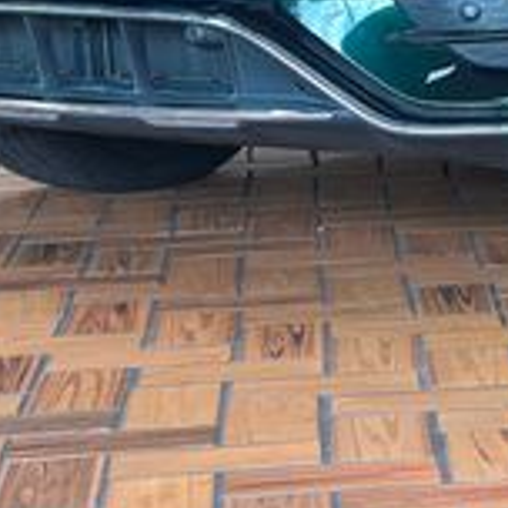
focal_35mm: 179
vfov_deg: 9.5
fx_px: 2972
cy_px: -251
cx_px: 769
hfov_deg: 9.5
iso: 100
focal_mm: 6.86
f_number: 1.78
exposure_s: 1/120
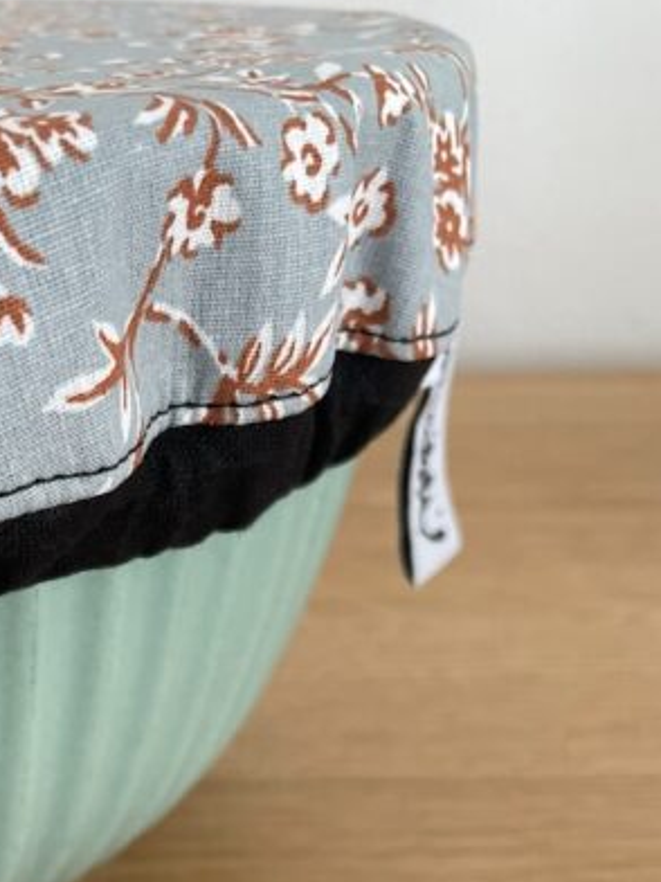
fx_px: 1349
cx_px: 119
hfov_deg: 26.9
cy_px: 864
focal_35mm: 53
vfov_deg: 33.4
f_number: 1.6
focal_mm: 4.2
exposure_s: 1/121
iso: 125
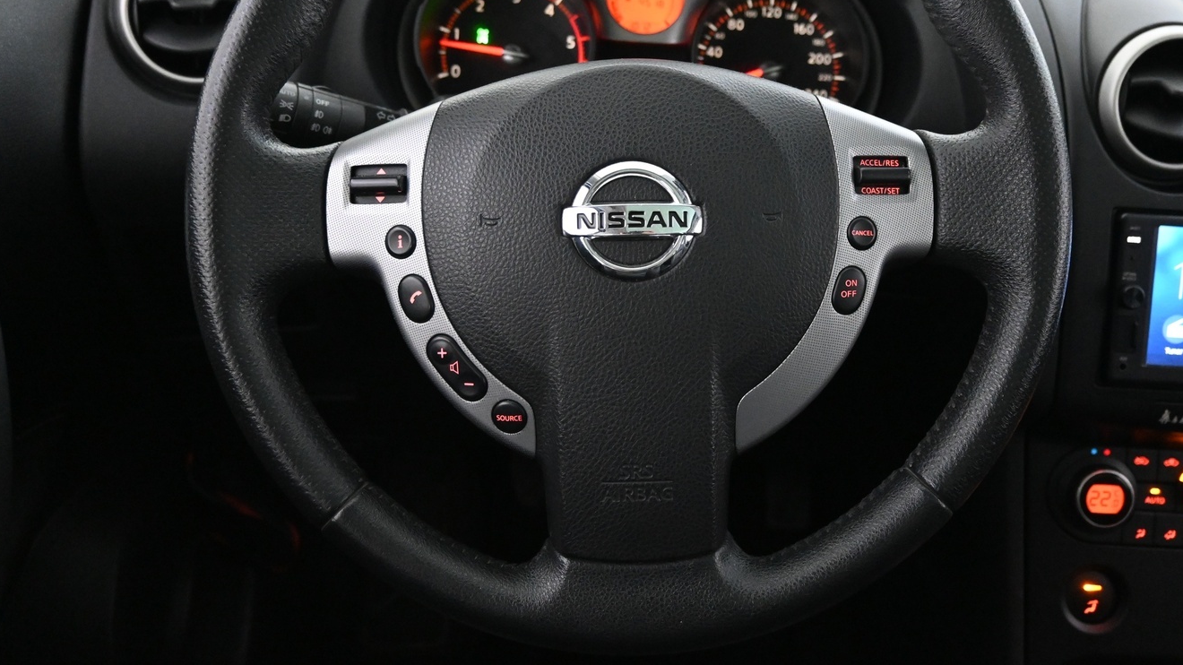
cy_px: 217
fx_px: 1149
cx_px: 656
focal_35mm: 37
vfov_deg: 32.0
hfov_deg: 54.4
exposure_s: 1/30
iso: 4500
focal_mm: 19
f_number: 3.8
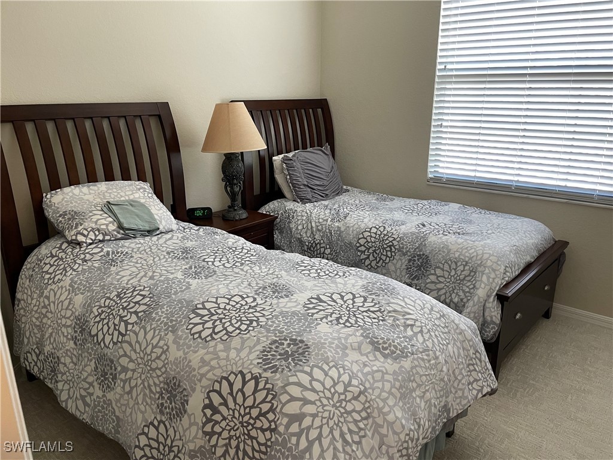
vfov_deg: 53.1
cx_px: 306
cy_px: 230
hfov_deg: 67.3
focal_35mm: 26
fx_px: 460
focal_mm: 4.2
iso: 250
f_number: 1.6
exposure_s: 1/60
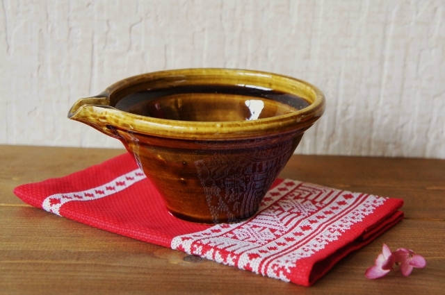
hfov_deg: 29.3
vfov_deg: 19.7
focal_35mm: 69
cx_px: 222
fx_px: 852
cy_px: 148
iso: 3200
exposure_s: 1/100
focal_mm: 46
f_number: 5.6
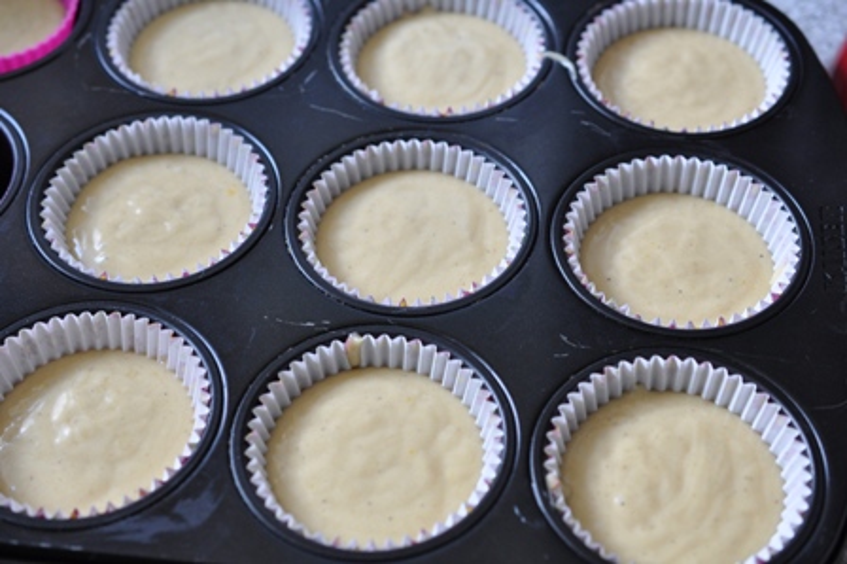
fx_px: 1411
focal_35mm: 60
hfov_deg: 33.4
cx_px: 424
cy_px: 282
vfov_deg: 22.6
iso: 400
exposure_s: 1/80
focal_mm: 40
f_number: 4.5
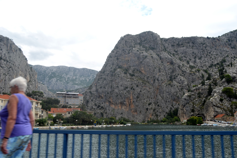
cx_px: 118
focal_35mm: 33
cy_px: 79
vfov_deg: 40.0
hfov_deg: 57.2
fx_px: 217
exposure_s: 1/200
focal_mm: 22
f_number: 7.1
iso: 100
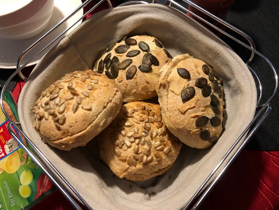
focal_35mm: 28
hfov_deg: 63.4
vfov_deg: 49.7
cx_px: 140
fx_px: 226
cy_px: 105
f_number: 1.8
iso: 50
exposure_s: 1/17
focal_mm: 3.99
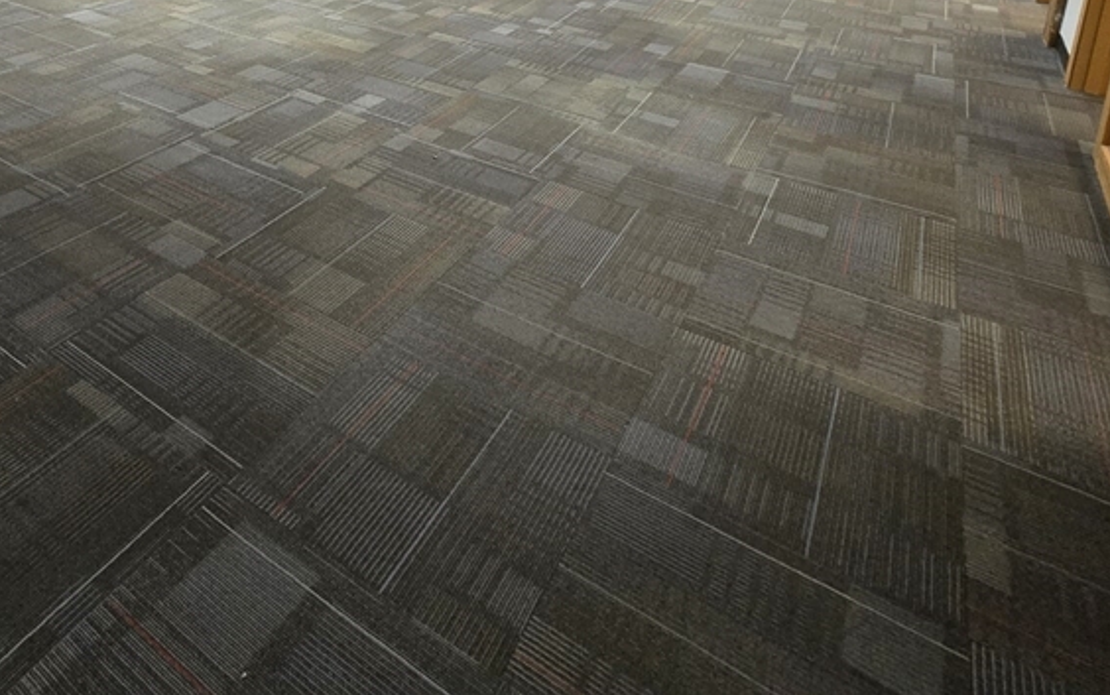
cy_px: -49
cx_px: 250
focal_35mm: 25
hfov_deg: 66.9
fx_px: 757
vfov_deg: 40.8
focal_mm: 2.2
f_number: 2.2
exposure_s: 1/60
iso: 500
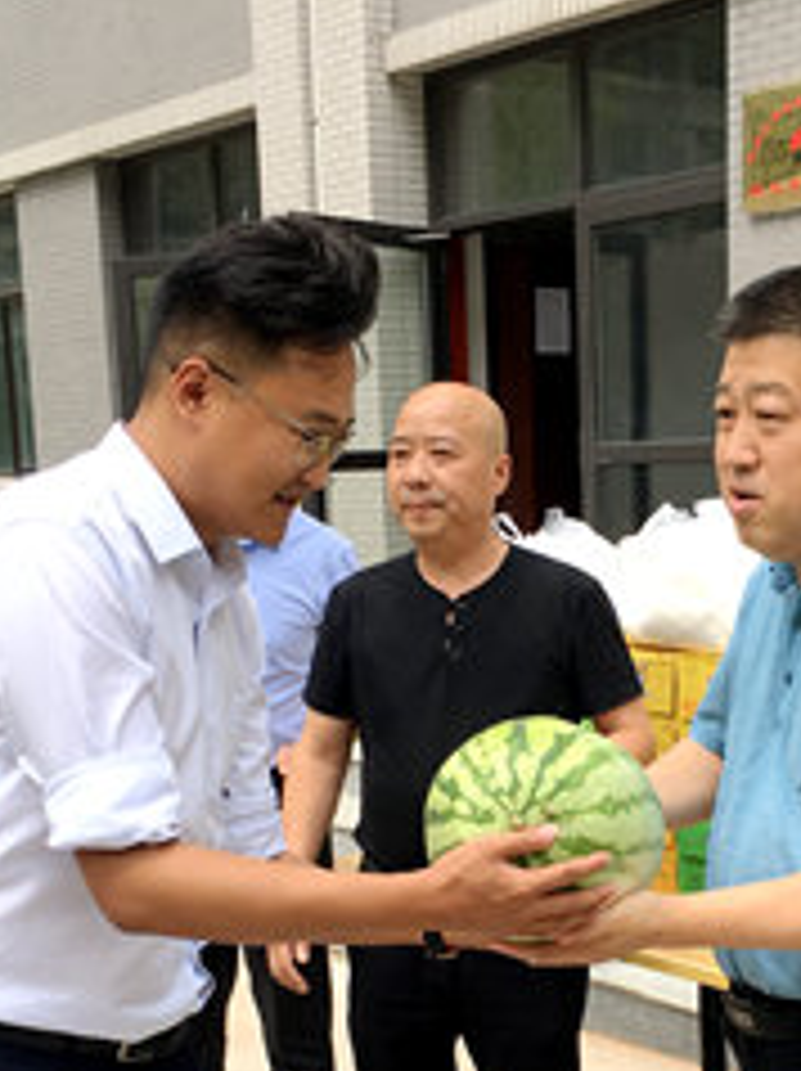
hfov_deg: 23.8
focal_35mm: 61
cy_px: 830
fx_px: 1885
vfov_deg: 31.0
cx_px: 562
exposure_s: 1/587
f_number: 2.2
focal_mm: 4.15
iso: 25
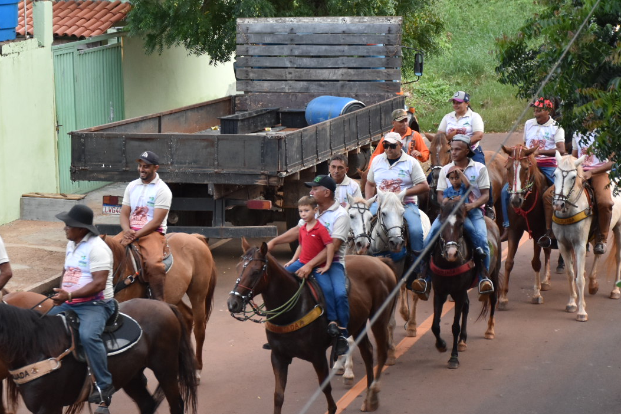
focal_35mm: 120
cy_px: 288
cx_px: 165
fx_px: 2070
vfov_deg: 11.4
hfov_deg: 17.0
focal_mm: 52
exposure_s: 1/100
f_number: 5
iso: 1000
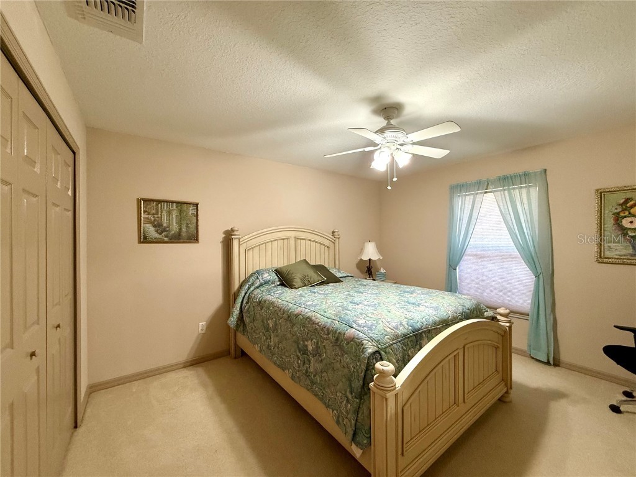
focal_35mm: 14
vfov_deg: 85.7
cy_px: 238
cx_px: 318
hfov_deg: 102.1
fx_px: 257
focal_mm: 2.22
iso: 400
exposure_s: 1/120
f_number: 2.2
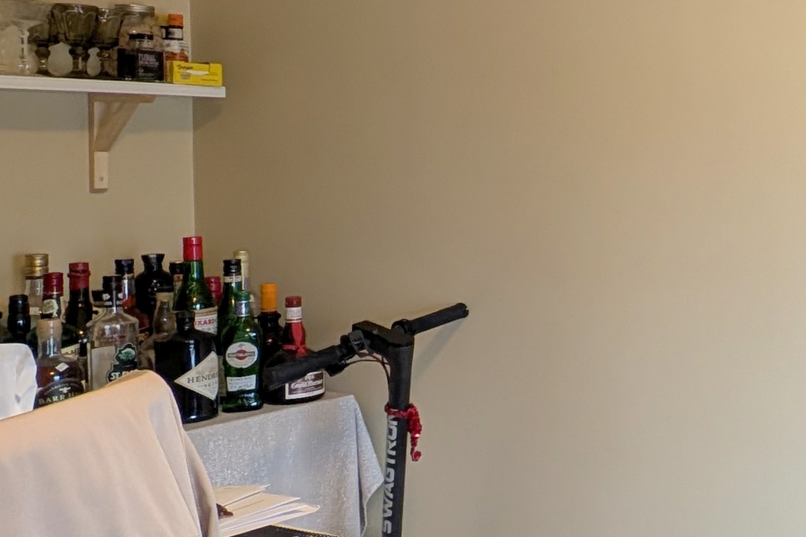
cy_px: 185
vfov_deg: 32.4
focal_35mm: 41
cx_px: 998
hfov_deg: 35.6
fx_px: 918
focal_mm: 2.23
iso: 104
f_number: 1.95
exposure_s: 1/60
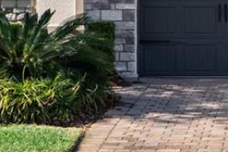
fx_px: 1271
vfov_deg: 6.8
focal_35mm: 201
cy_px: -16
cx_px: 316
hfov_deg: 10.0
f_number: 10
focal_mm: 31
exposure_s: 1/2000
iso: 1600
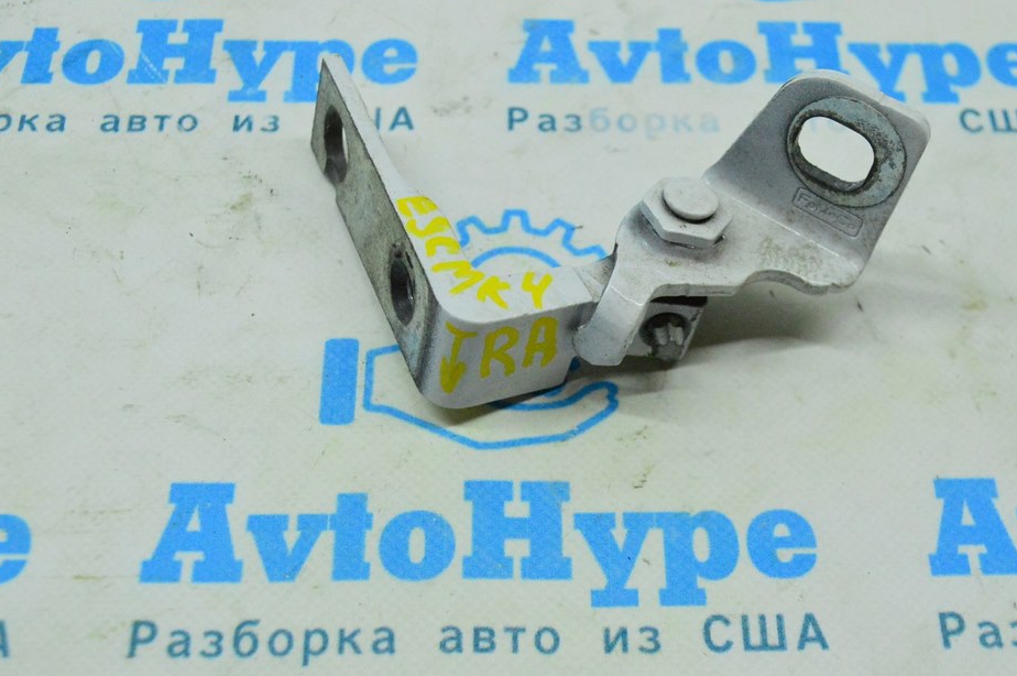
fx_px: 1455
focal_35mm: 52
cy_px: 343
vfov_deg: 26.2
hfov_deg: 38.5
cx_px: 531
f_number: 6.3
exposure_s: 1/640
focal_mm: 31
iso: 6400
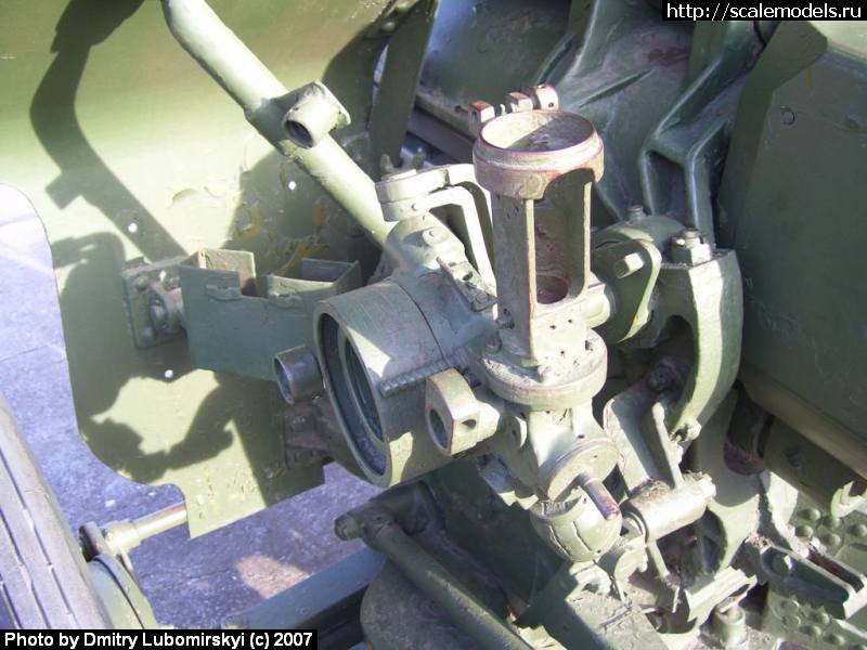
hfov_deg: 50.1
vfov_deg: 38.7
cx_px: 434
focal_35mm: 37
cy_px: 325
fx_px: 927
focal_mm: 6
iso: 80
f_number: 2.7
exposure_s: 1/90
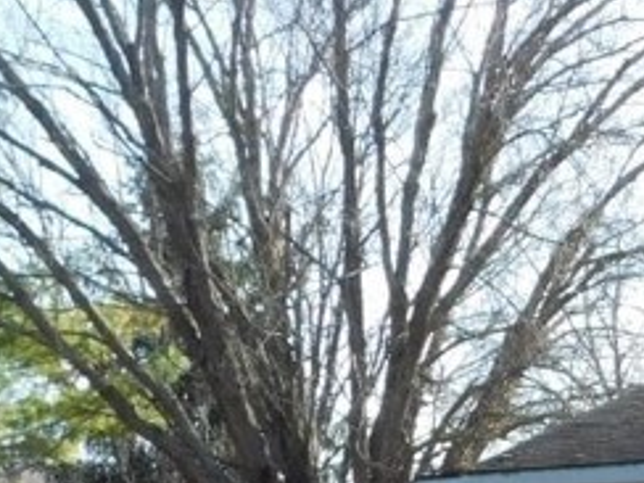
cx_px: 1164
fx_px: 2809
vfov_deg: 9.6
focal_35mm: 151
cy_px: 665
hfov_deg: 12.0
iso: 200
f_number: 3.5
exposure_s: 1/640
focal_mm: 6.3
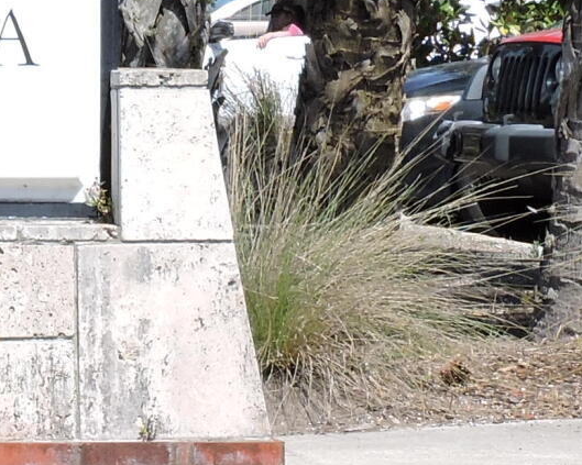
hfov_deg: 7.4
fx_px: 4478
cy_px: 385
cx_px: -25
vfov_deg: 5.9
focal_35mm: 260
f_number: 3.5
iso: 100
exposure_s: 1/800
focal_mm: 8.4
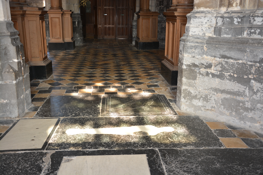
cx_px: 132
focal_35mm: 38
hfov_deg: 51.3
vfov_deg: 35.5
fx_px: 274
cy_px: 88
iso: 400
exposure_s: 1/125
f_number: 4
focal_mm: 25
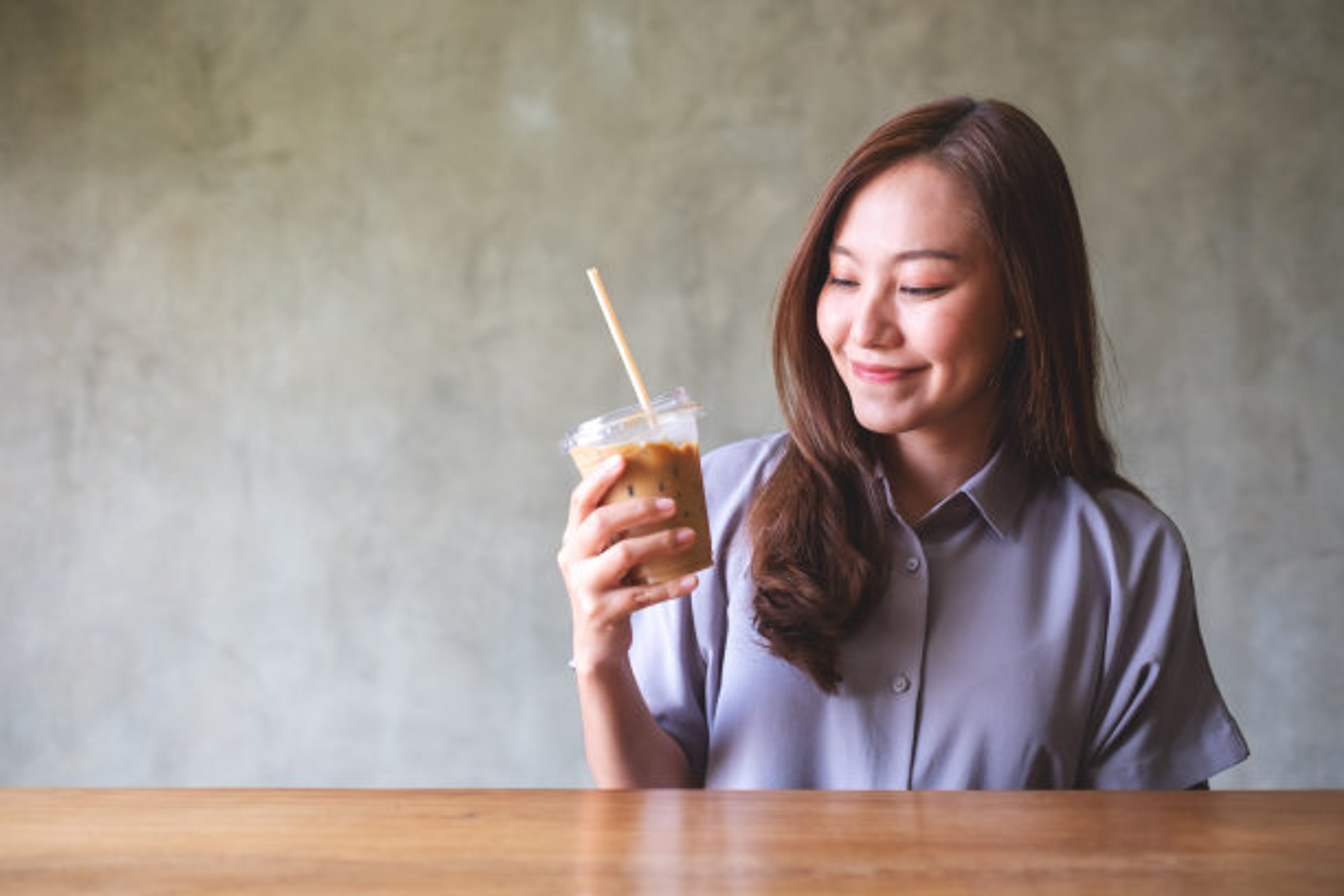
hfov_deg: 54.4
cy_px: 448
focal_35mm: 35
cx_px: 672
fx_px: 1307
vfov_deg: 37.9
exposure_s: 1/140
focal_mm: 23
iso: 200
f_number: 2
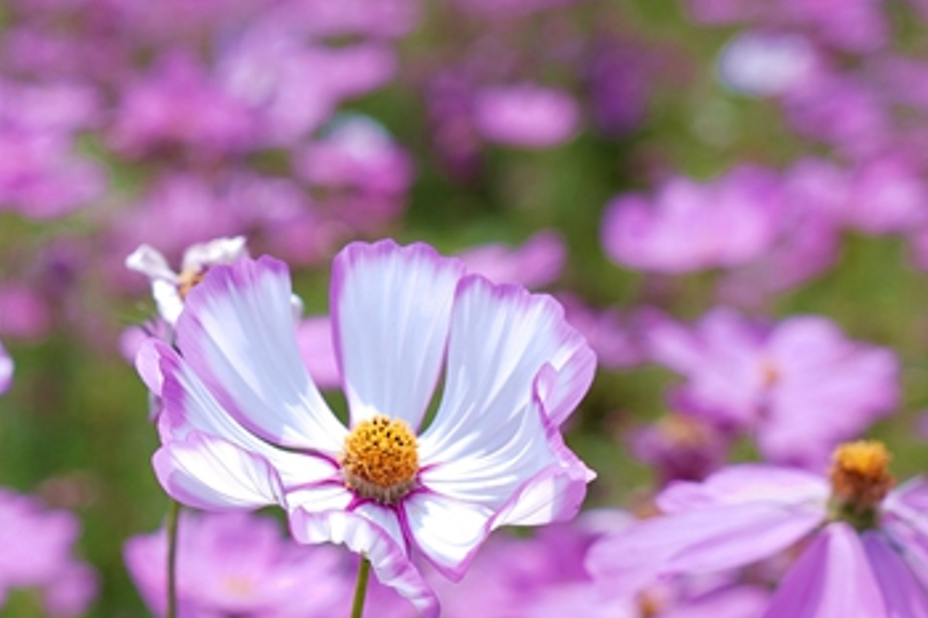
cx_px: 19
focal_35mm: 139
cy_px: 541
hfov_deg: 14.5
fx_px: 3581
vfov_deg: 9.8
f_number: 5.6
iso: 50
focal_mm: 54
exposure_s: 1/200
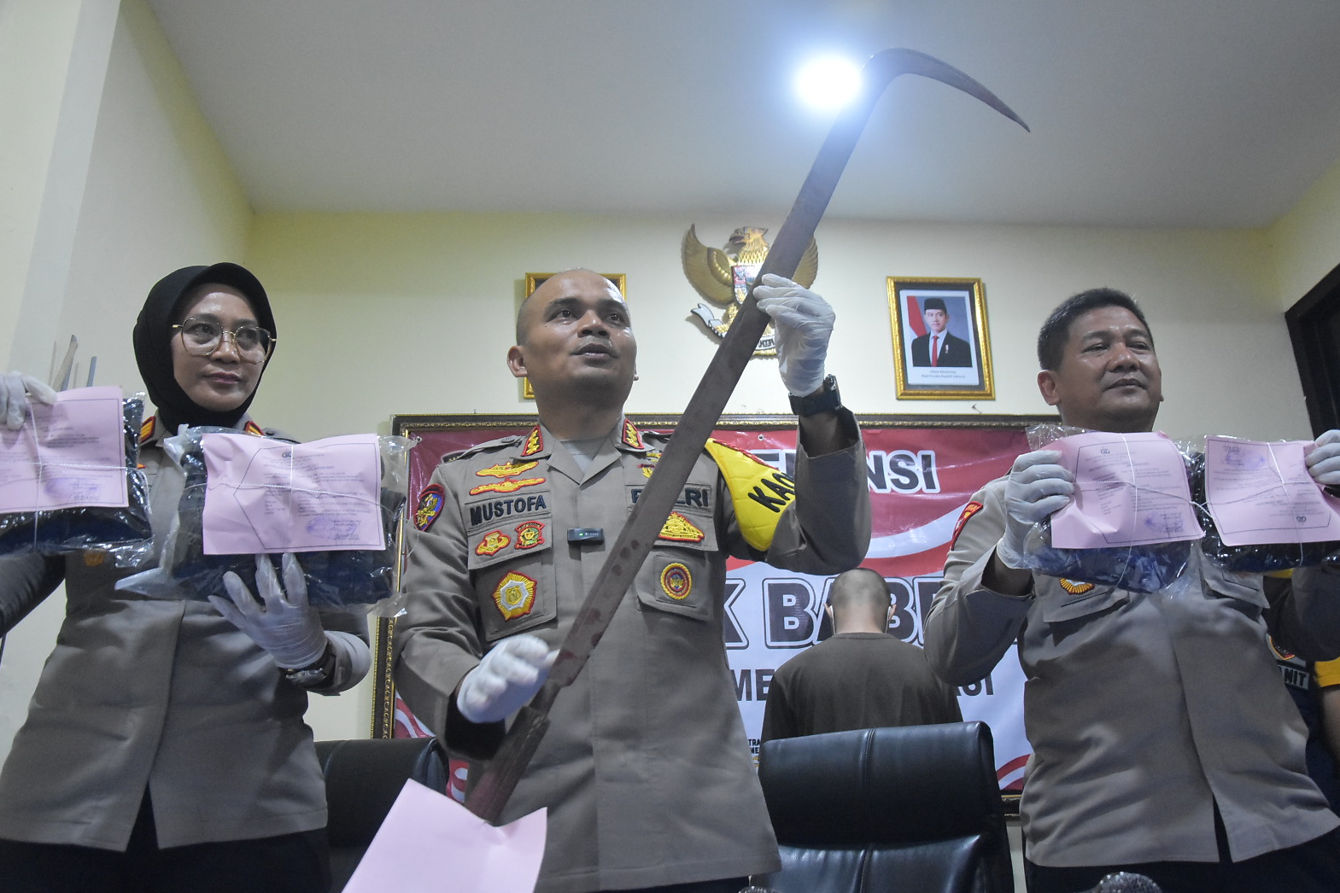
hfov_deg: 57.9
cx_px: 670
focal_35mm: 33
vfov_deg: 40.5
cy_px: 446
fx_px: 1210
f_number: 4
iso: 3200
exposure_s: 1/160
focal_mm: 21
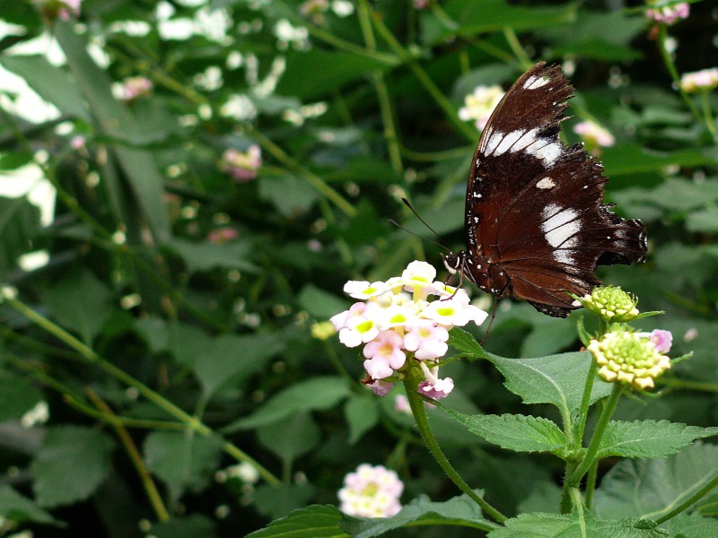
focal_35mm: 35
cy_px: 269
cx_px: 359
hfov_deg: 52.6
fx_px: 726
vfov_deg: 40.7
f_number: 2.8
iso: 200
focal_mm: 7.4
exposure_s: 1/100
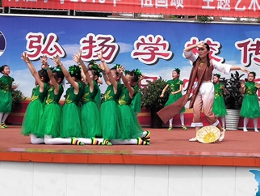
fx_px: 676
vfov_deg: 16.4
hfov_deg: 21.6
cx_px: 189
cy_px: 79
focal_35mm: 90
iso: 50
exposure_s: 1/2086
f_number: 1.8
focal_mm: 3.95
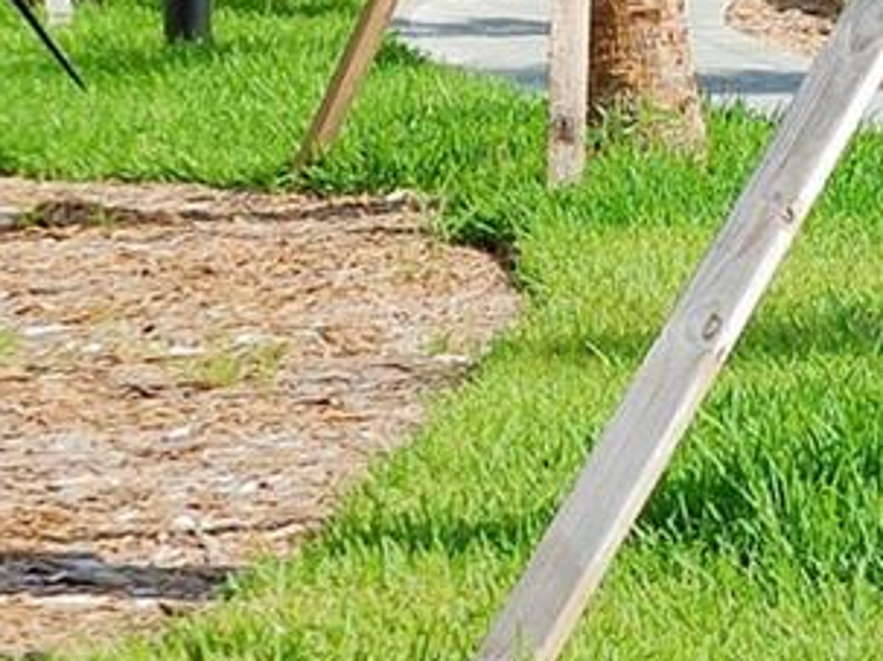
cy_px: 319
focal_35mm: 221
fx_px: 5623
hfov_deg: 8.8
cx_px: 1256
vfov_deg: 6.7
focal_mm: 29
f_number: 9
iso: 200
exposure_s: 1/250
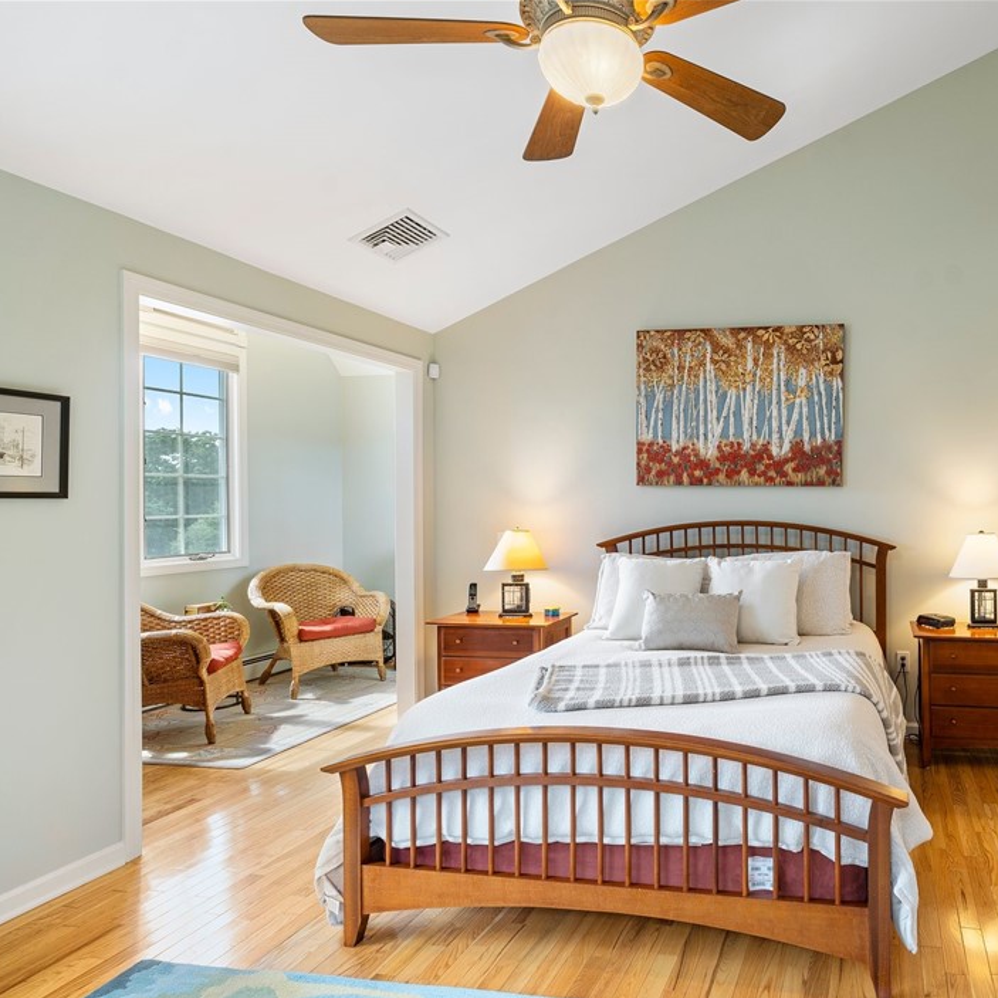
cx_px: 760
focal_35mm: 22
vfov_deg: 69.5
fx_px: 719
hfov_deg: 64.9
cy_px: 512
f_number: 7.1
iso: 320
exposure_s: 1/4
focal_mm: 16.8
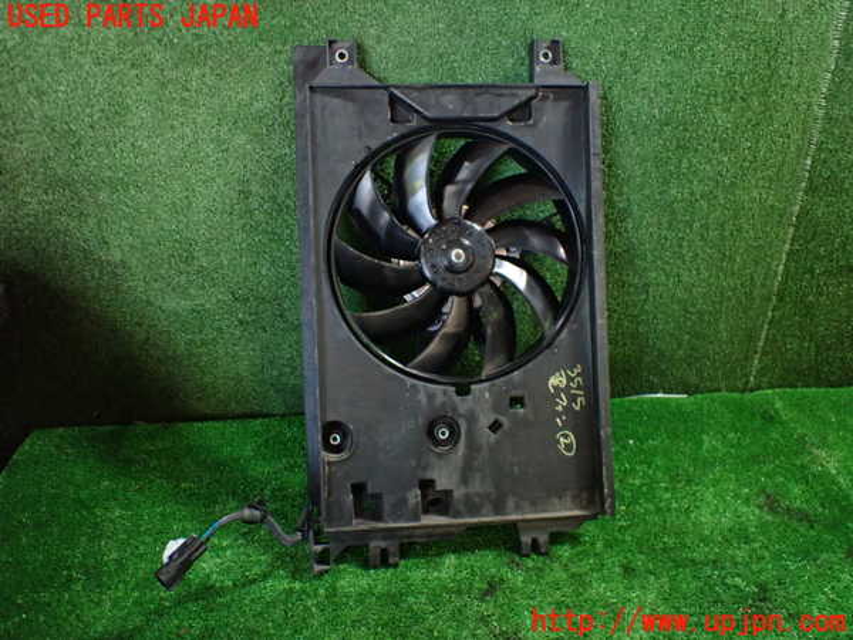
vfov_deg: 46.8
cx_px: 426
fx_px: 739
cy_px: 320
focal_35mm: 30
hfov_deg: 60.0
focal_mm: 5.4
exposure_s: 1/125
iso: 800
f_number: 2.3
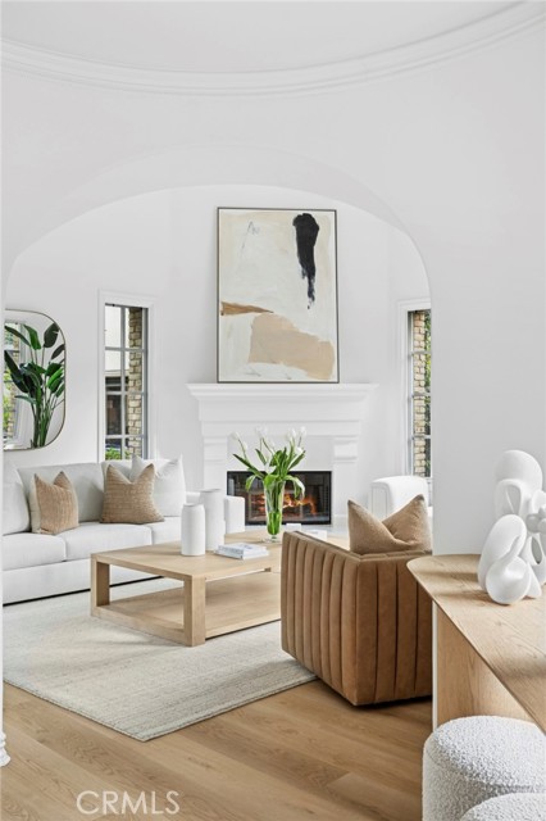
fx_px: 774
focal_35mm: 34
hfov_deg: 38.8
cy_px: 410
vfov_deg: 55.8
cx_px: 273
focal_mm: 34
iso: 200
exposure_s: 2
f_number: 9
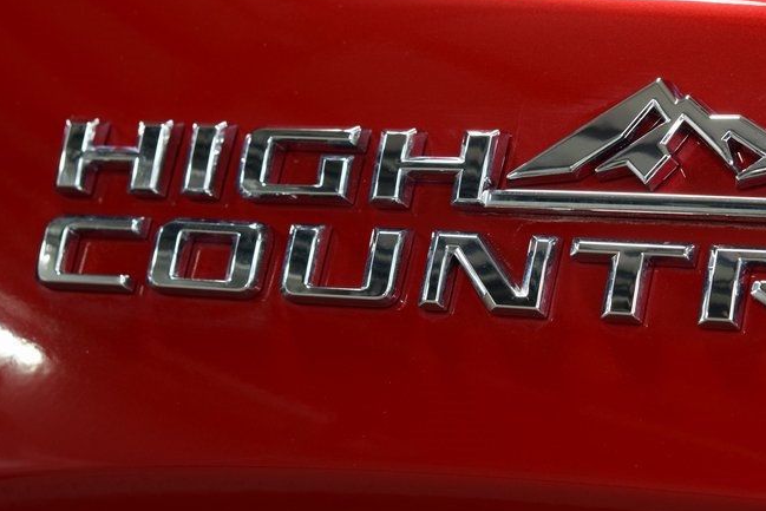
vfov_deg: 11.2
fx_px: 2618
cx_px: 523
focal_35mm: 123
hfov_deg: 16.6
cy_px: 239
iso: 500
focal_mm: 52
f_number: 6.3
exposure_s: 1/15
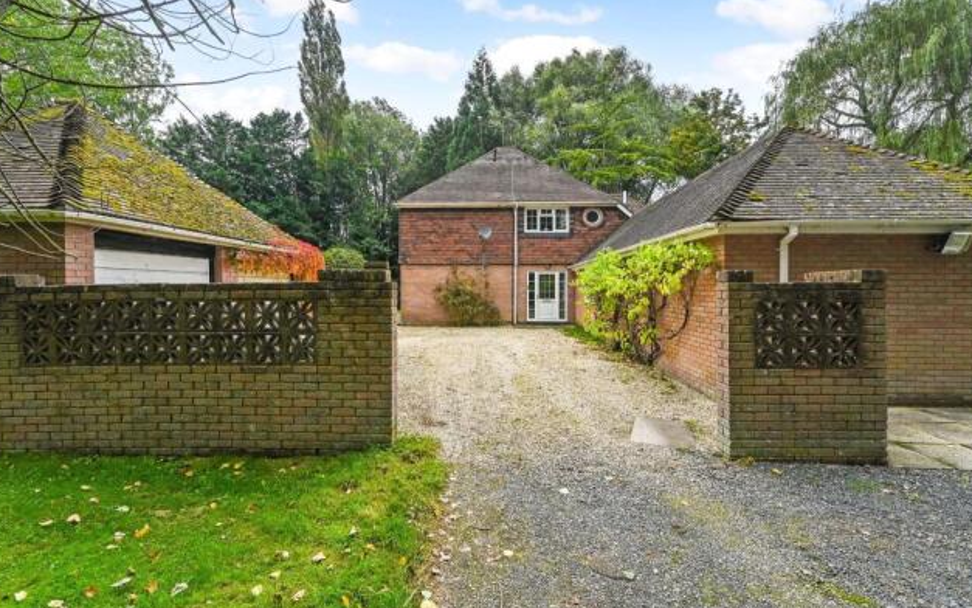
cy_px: 286
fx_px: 424
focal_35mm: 16
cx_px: 485
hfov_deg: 97.8
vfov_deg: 71.2
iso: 400
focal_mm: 15
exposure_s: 1/250
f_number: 9
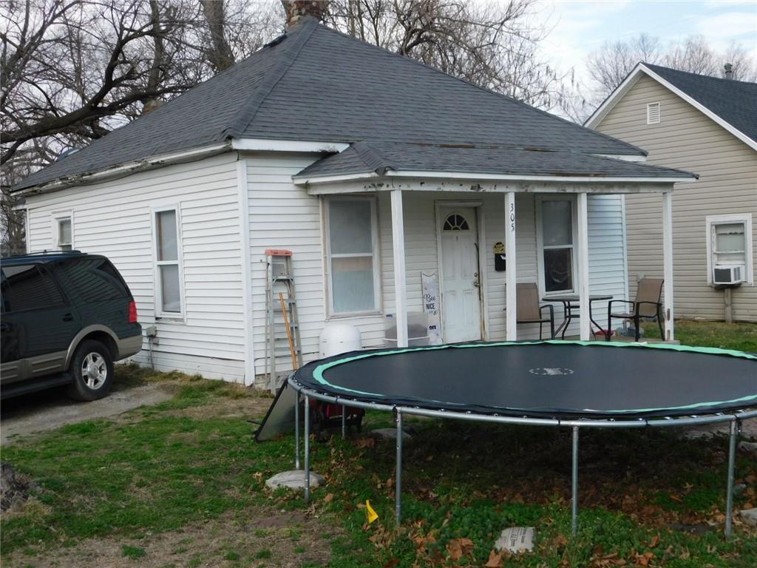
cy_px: 284
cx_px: 378
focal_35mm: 45
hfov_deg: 42.1
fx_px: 984
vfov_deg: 32.2
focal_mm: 8
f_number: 3.7
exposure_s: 1/800
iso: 125
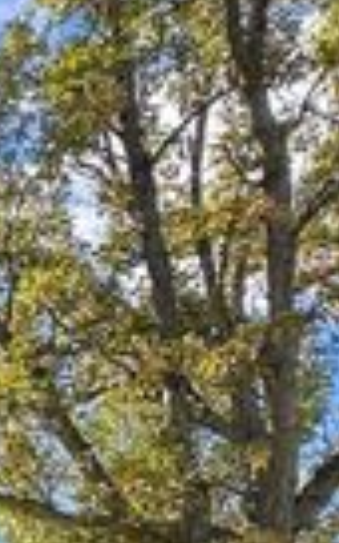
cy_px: 761
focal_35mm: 73
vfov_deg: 23.8
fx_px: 1079
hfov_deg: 11.4
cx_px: -650
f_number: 2.2
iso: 40
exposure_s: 1/515
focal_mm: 2.22
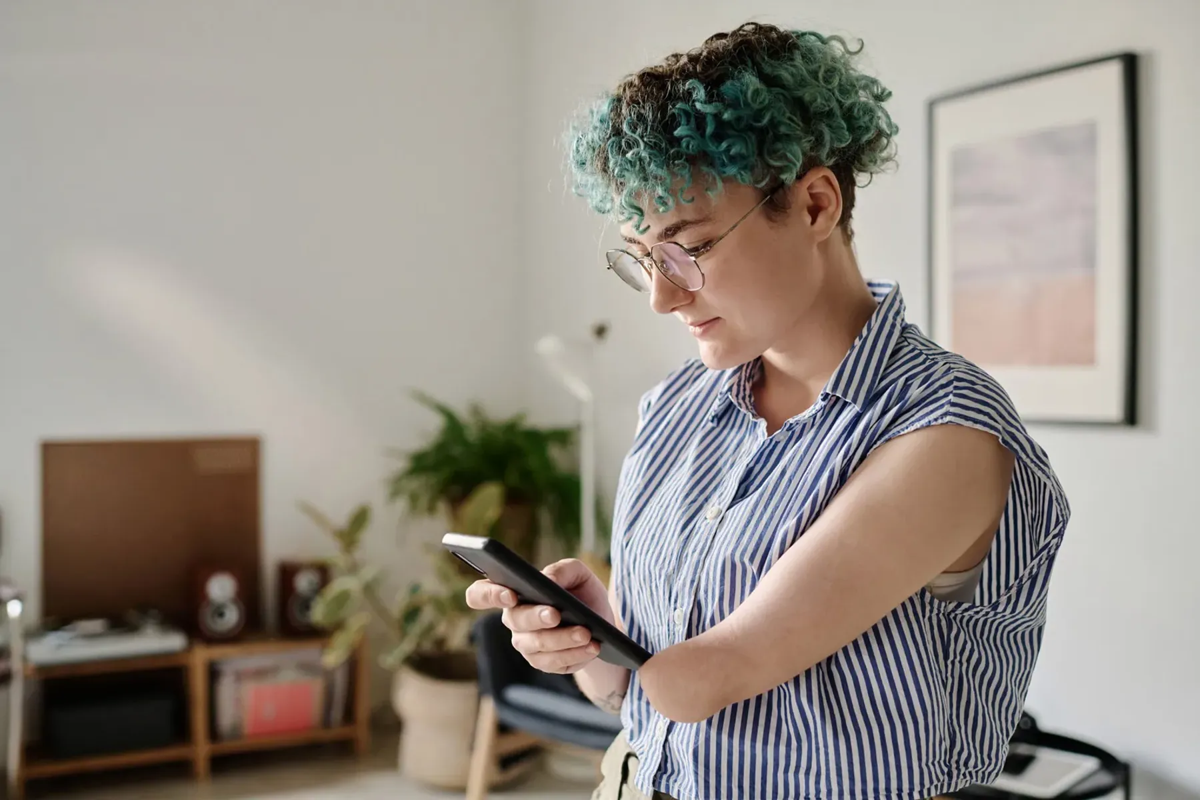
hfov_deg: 54.4
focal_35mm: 35
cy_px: 400
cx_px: 600
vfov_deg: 37.9
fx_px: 1167
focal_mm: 35
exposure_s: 1/125
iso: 800
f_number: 2.5
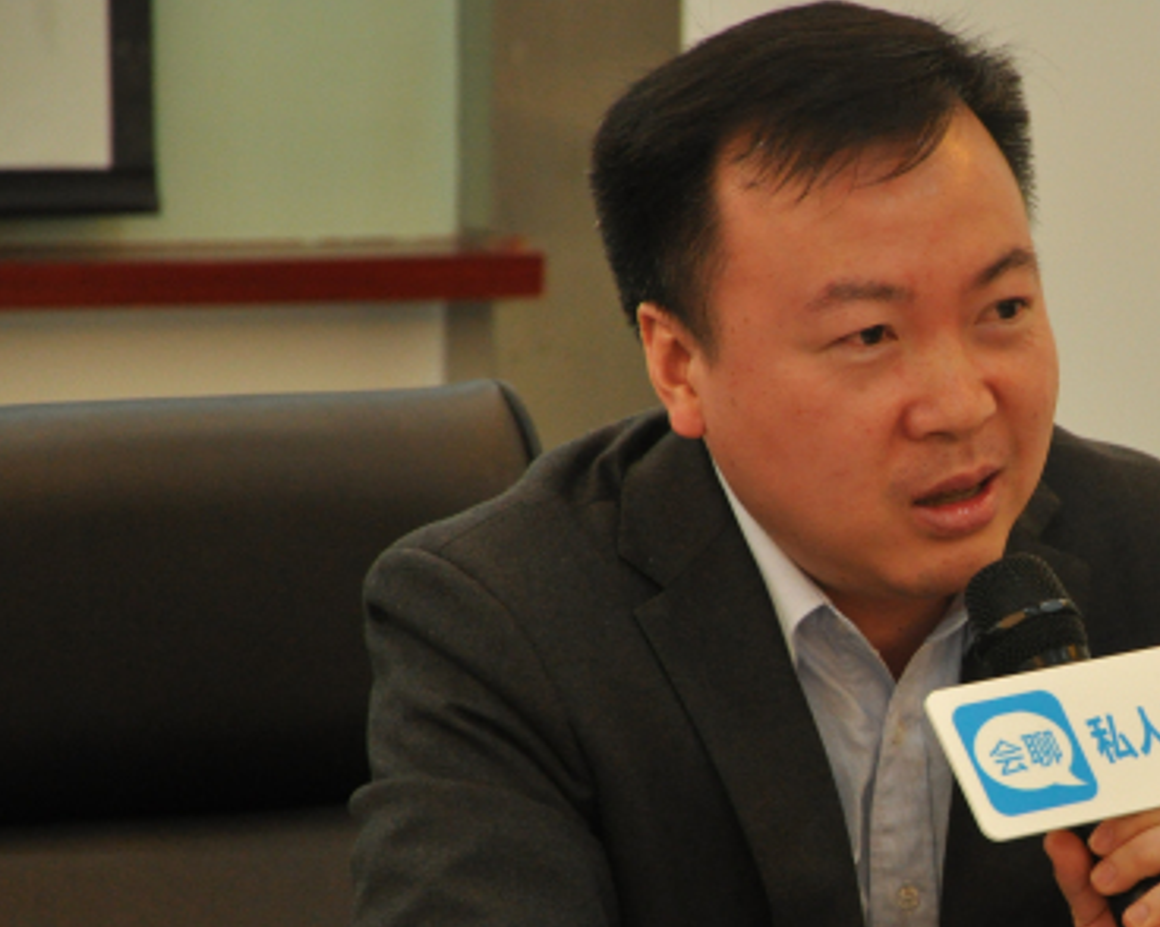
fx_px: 10327
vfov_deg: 5.1
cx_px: 1113
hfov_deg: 6.4
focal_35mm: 301
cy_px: 662
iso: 1000
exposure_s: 1/50
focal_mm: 105
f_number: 5.6
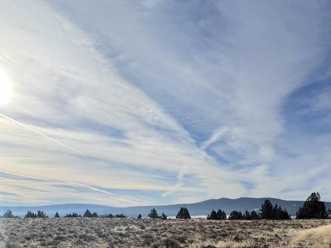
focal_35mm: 30
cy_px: 222
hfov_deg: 56.9
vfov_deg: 42.9
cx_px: 249
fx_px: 287
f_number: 1.8
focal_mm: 1.57
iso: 32
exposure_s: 1/3922
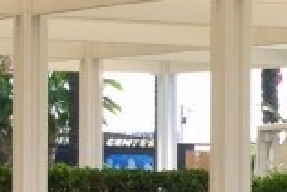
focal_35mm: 263
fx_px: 2099
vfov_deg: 5.2
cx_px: 551
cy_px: 232
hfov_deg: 7.5
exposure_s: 1/200
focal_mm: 24
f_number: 5
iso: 100
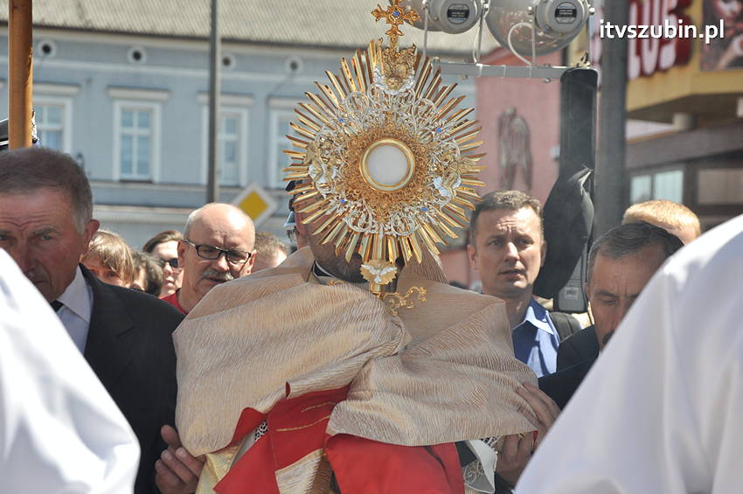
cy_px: 247
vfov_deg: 9.3
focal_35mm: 147
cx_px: 372
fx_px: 3031
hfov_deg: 14.0
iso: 400
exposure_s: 1/800
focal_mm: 98
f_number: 7.1
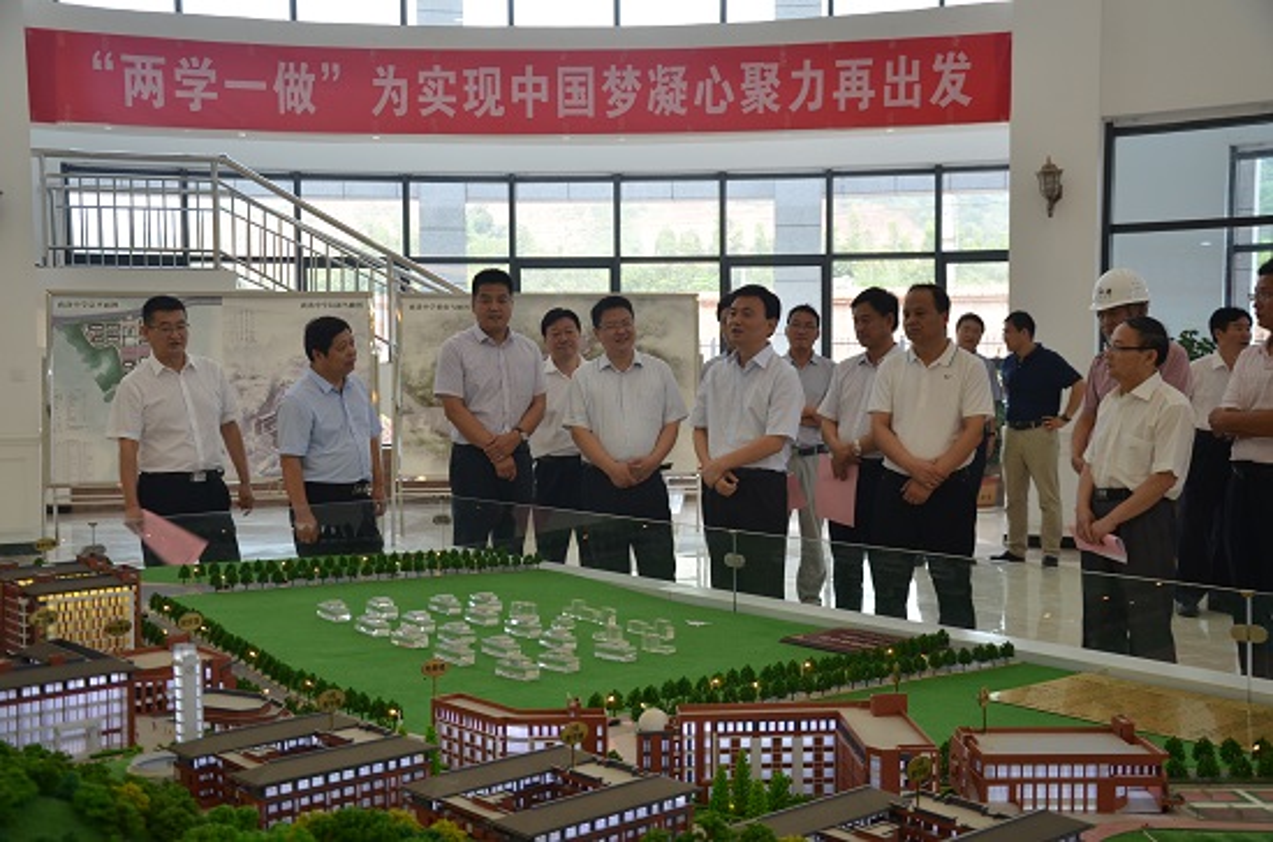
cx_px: 636
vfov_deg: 31.7
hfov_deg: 46.5
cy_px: 421
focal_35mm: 42
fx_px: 1482
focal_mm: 28
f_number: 4
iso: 400
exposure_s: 1/100
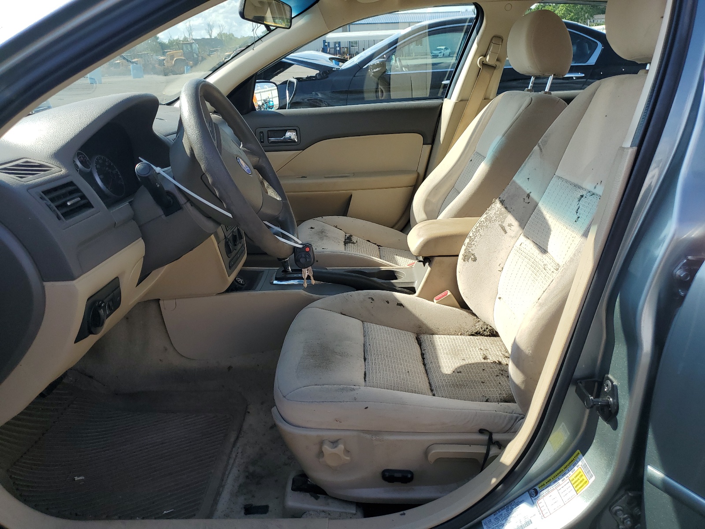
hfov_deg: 67.3
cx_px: 352
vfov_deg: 53.1
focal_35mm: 26
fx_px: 530
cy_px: 264
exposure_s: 1/1429
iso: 50
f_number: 1.5
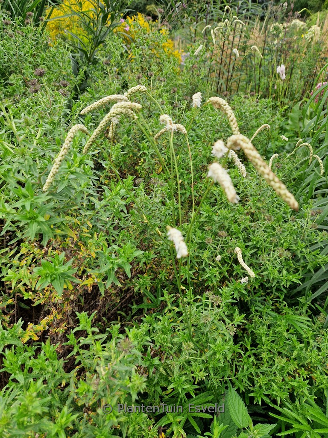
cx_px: 164
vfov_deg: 73.9
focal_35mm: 23
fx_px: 291
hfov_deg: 58.9
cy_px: 219
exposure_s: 1/650
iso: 50
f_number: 1.8
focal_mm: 5.4
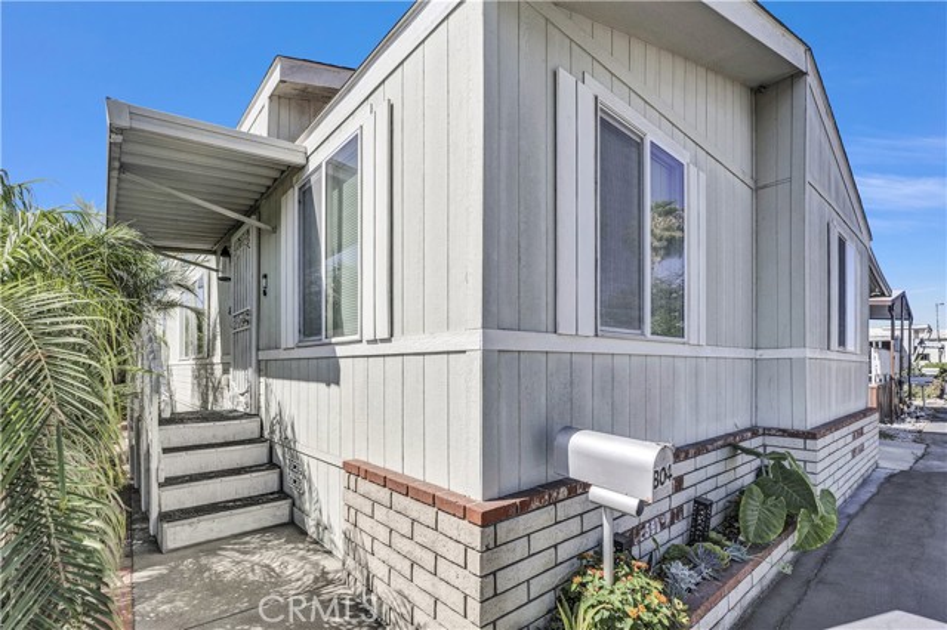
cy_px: 315
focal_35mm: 15
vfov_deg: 77.3
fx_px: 394
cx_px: 474
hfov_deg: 100.4
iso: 320
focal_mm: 15
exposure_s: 1/640
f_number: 8
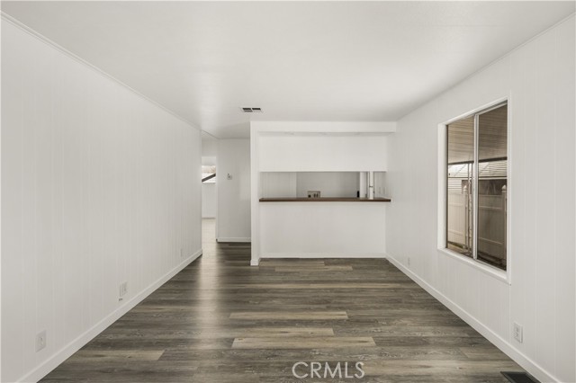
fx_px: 288
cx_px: 288
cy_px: 192
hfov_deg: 90.0
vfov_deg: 67.3
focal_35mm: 18
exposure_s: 1/1.25
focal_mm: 18
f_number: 5.6
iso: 100
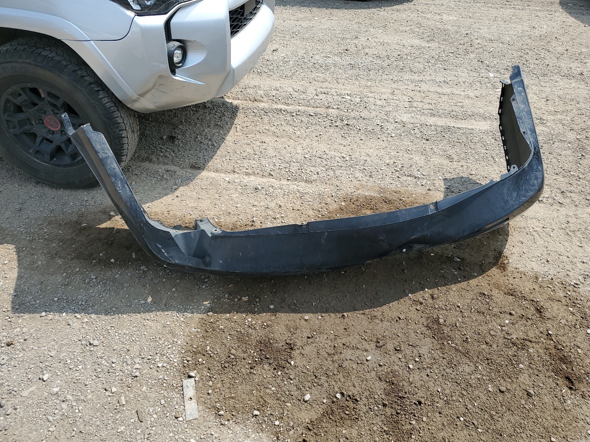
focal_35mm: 26
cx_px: 295
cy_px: 221
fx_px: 443
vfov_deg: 53.1
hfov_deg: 67.3
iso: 50
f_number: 1.5
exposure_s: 1/2000
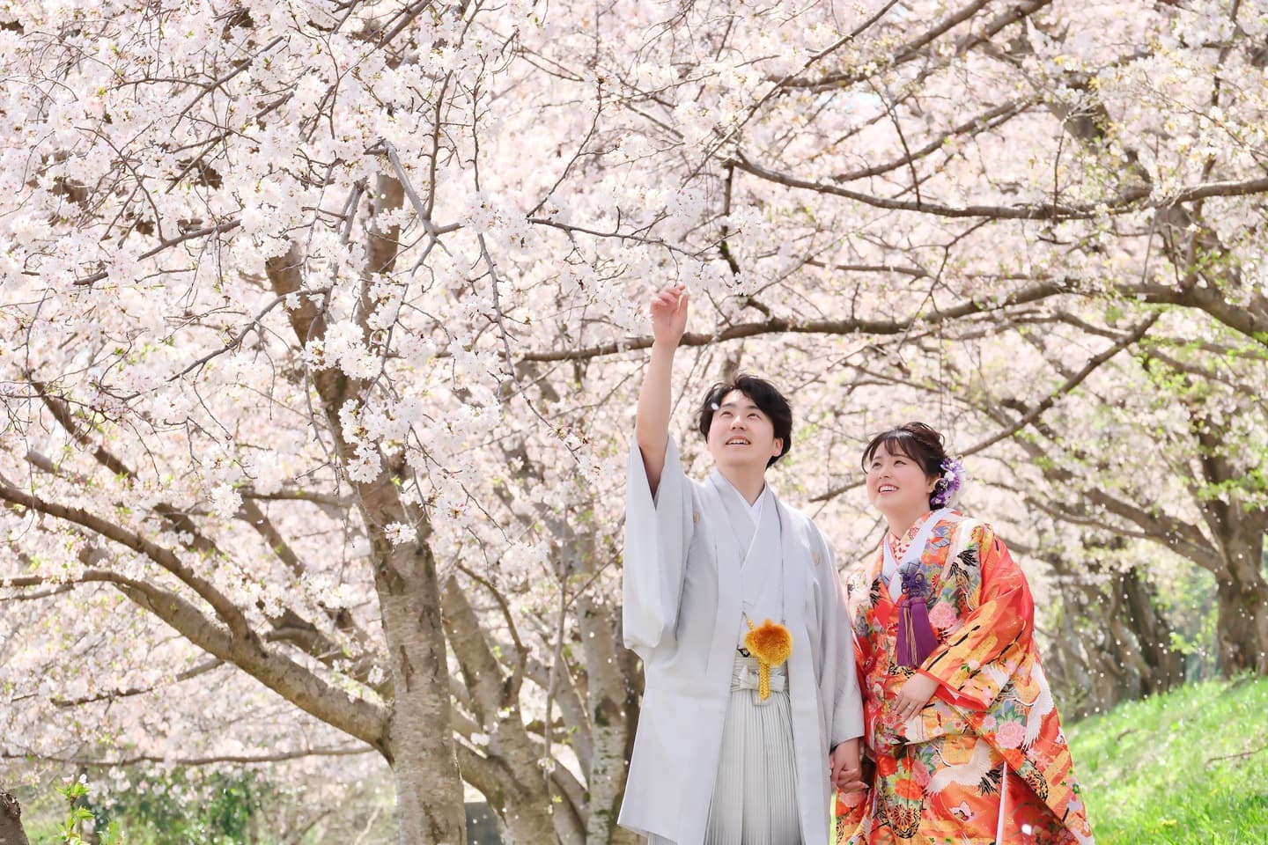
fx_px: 5600
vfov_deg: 8.6
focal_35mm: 159
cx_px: 634
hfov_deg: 12.9
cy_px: 422
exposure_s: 1/250
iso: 800
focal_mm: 106
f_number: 8
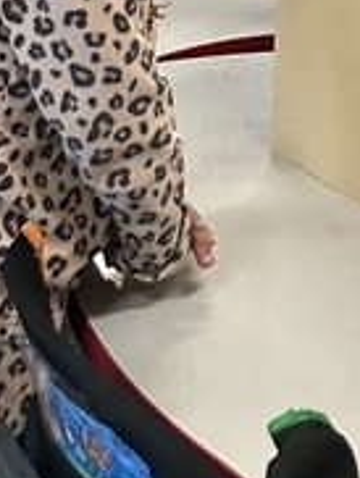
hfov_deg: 10.0
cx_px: 786
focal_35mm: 135
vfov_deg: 11.2
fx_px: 1868
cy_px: -791
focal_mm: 6.86
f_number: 1.78
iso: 125
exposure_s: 1/60
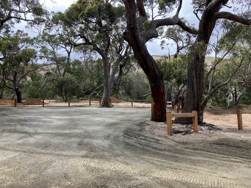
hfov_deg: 63.4
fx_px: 203
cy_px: 94
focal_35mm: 28
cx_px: 126
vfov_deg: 49.7
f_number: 1.8
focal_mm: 3.99
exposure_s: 1/467
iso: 32
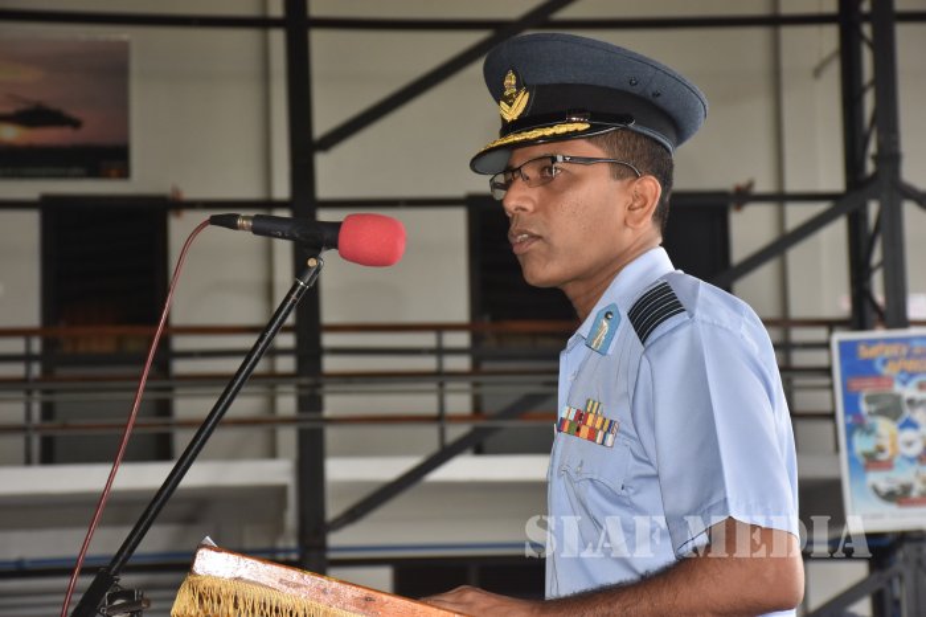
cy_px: 308
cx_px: 463
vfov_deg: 13.8
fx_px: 2545
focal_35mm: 99
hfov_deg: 20.6
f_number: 7.1
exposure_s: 1/250
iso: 640
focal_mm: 66
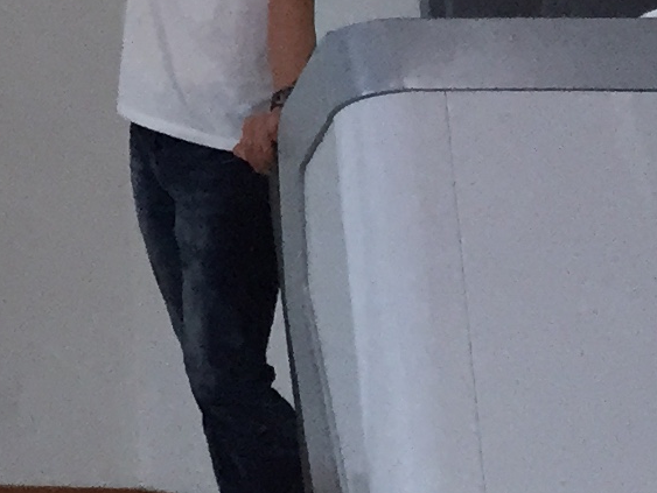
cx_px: -844
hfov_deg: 10.4
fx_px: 3191
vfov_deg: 8.5
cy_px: -432
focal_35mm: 168
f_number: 2.2
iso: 40
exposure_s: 1/30
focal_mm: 4.15
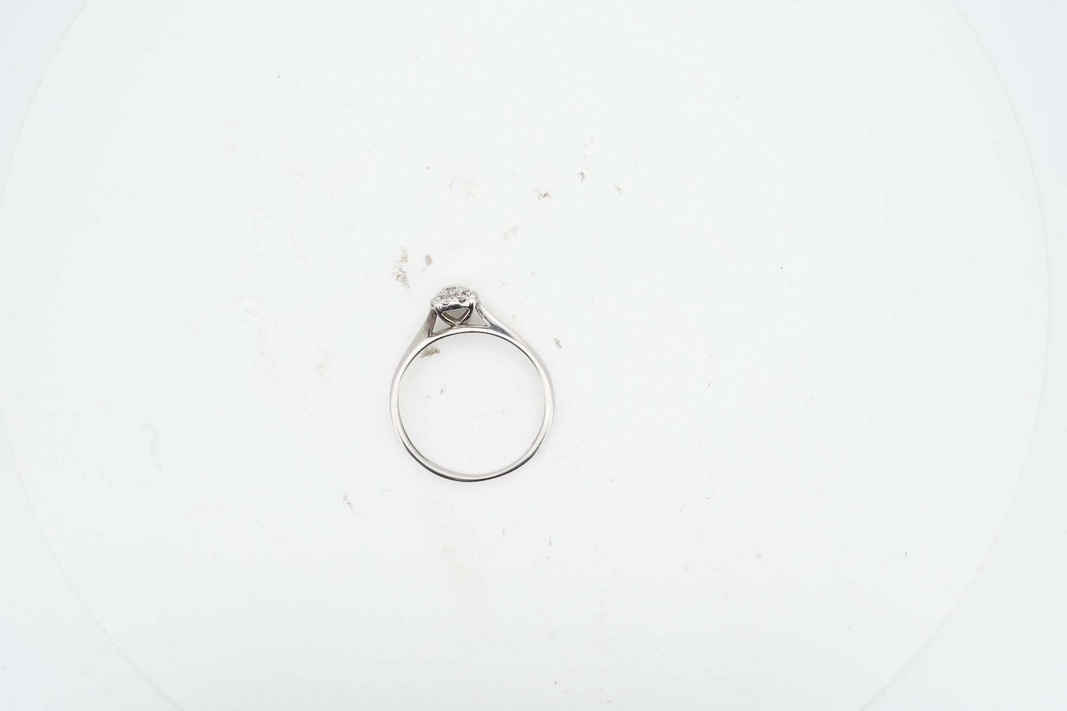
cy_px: 356
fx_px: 1334
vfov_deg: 29.9
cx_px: 534
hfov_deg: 43.6
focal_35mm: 45
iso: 200
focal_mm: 30
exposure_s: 1/100
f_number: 22
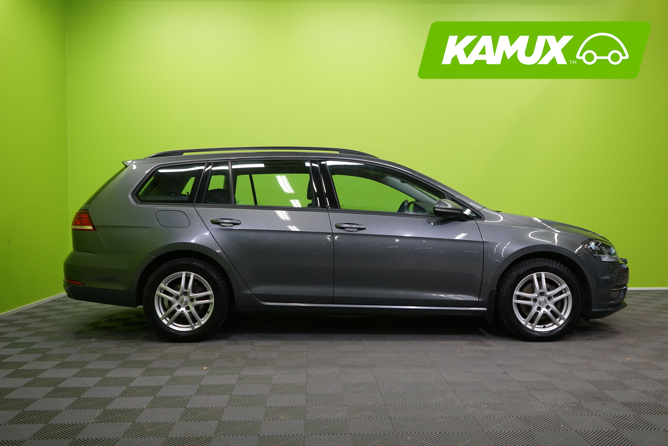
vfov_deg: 40.0
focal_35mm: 33
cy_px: 223
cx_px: 334
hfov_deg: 57.2
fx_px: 612
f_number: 5.6
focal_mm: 33
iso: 500
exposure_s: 1/30
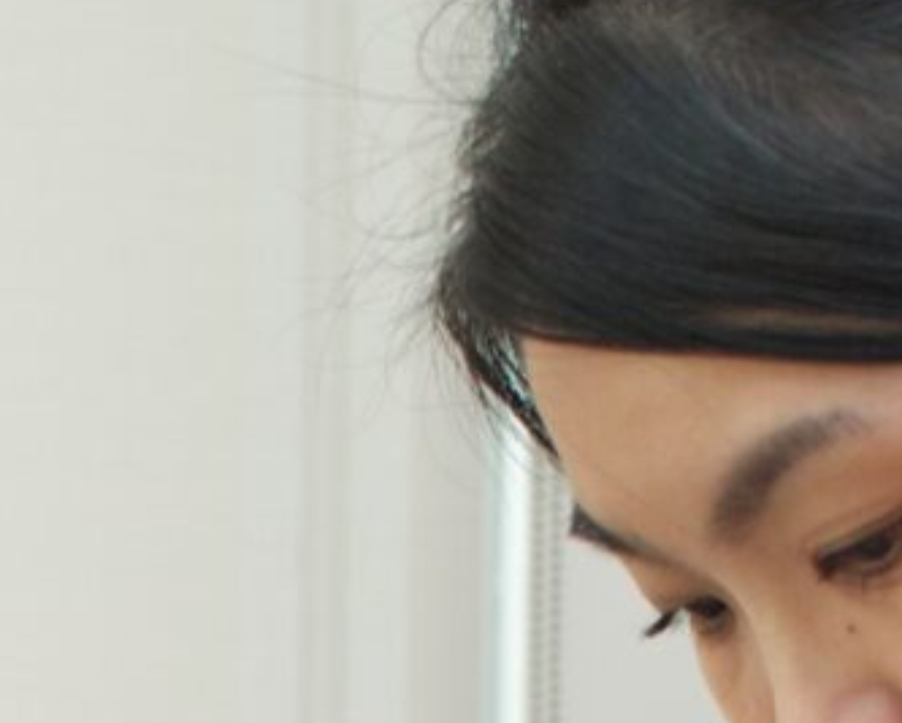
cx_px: -179
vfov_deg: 5.4
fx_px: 7321
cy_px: 1929
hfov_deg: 7.0
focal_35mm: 274
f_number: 5
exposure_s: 1/200
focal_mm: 38
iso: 500
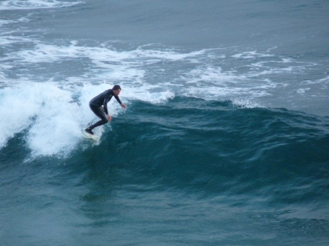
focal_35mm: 486
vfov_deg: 3.1
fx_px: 4619
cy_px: 123
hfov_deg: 4.1
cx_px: 164
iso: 800
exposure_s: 1/160
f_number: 4.4
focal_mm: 86.4
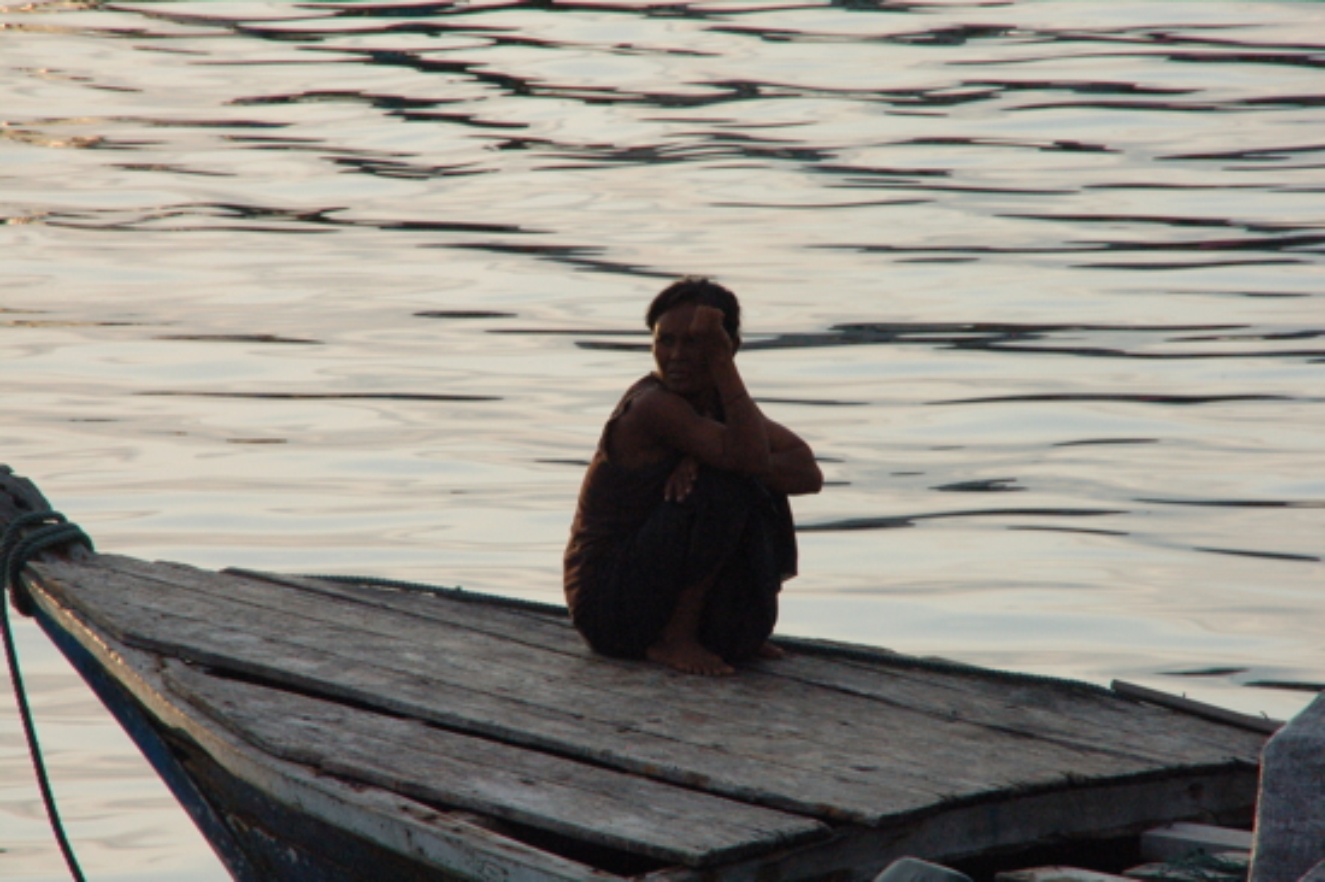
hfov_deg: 5.5
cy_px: 441
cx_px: 662
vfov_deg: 3.7
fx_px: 13793
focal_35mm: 375
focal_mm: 250
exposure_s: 1/200
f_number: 22
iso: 1600
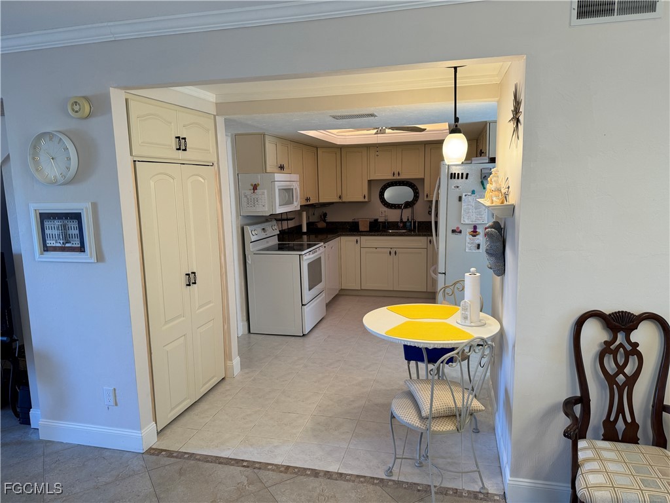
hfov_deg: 71.6
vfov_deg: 56.8
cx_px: 335
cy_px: 252
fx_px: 465
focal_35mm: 24
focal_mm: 6.86
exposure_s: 1/120
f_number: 1.78
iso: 125
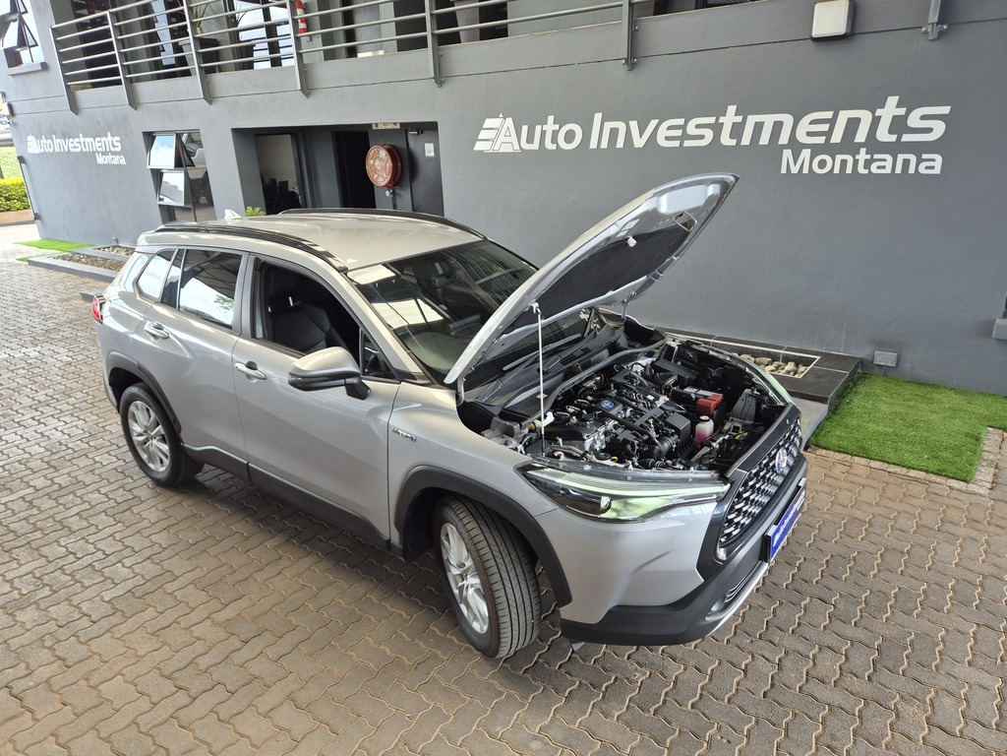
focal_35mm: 23
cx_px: 504
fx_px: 669
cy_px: 378
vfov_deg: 58.9
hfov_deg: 73.9
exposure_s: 1/64
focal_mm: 5.4
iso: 25
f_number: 1.8
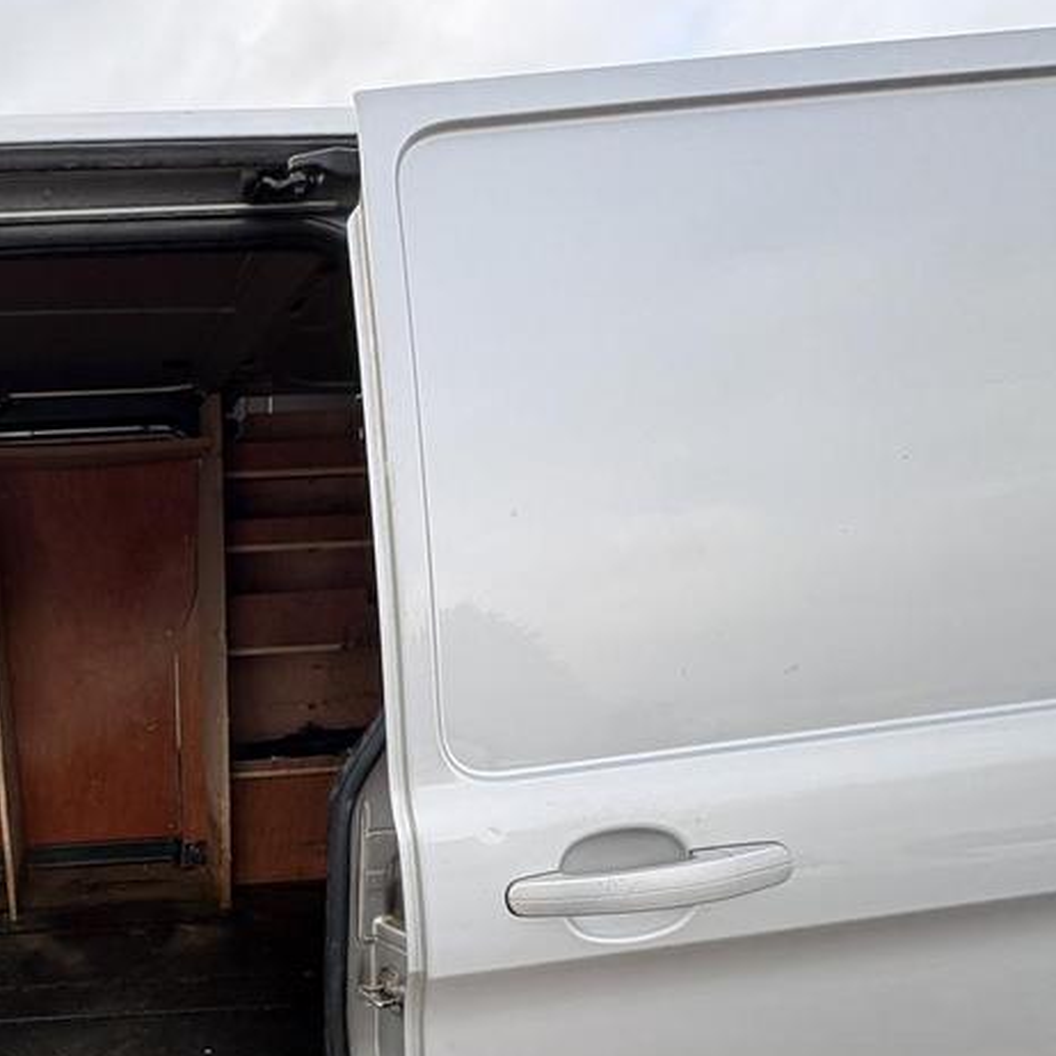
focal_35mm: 24
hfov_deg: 56.3
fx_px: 828
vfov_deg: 62.3
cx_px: 107
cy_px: 754
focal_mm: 2.22
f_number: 2.2
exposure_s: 1/104
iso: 50
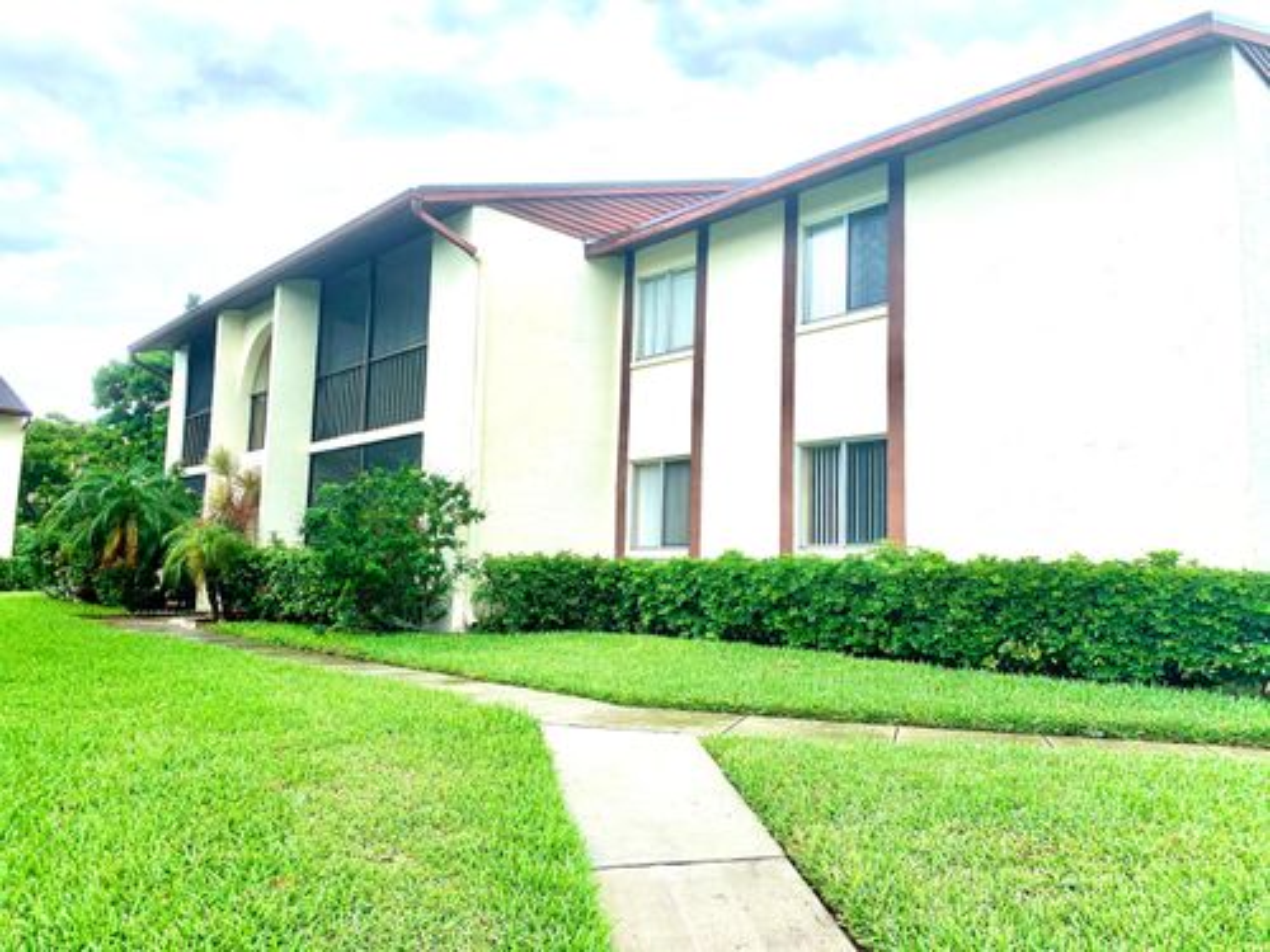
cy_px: 476
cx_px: 635
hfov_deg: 67.3
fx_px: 954
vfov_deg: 53.1
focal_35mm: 26
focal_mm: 4.25
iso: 25
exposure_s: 1/639
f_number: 1.8
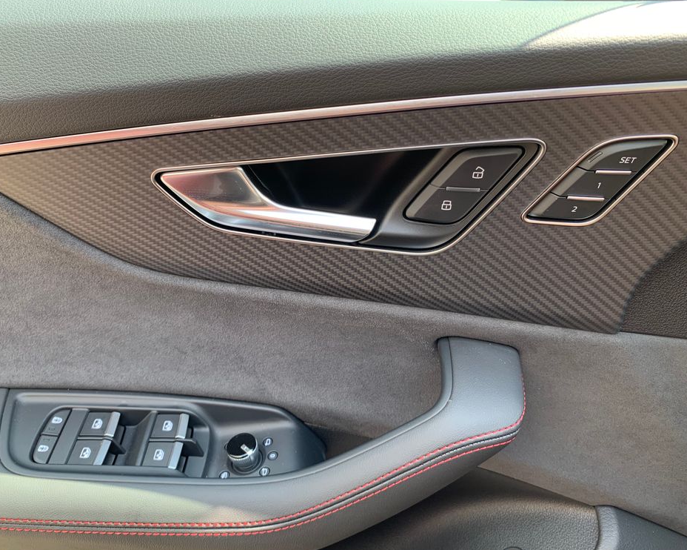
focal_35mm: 28
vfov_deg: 51.5
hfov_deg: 62.2
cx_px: 327
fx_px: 569
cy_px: 276
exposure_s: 1/121
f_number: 1.8
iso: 40
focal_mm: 4.25
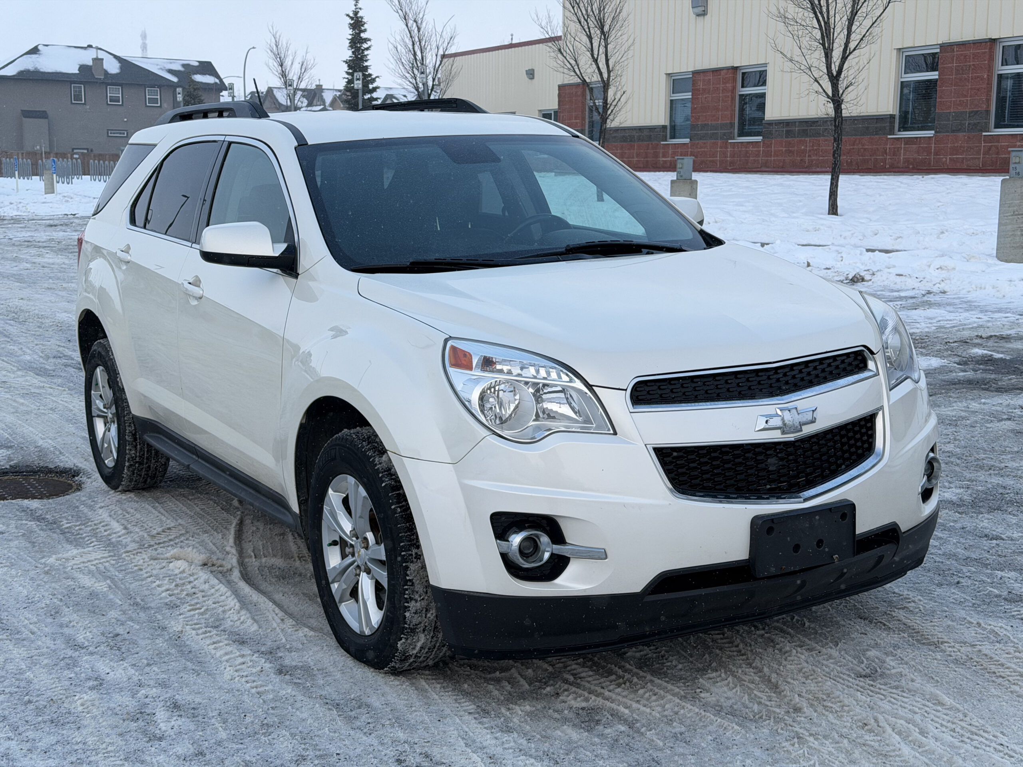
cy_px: 384
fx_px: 1419
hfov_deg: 39.7
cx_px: 512
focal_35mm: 48
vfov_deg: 30.3
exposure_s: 1/687
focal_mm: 6.76
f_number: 1.78
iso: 64
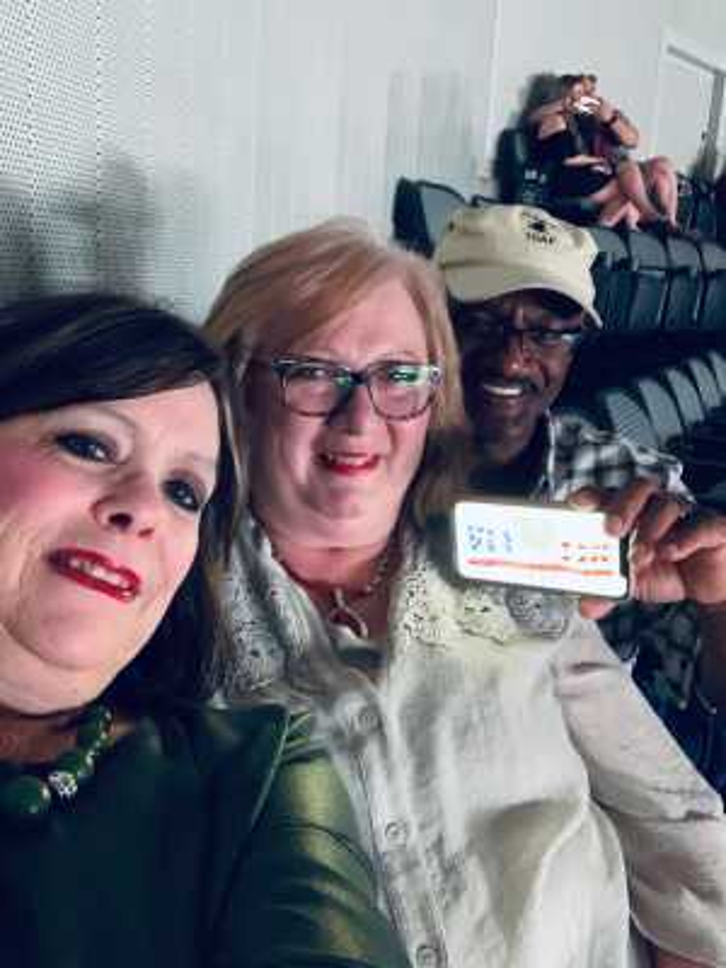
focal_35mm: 32
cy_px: 484
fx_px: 895
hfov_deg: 44.2
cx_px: 363
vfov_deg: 56.8
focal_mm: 2.87
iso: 1000
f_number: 2.2
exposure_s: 1/18
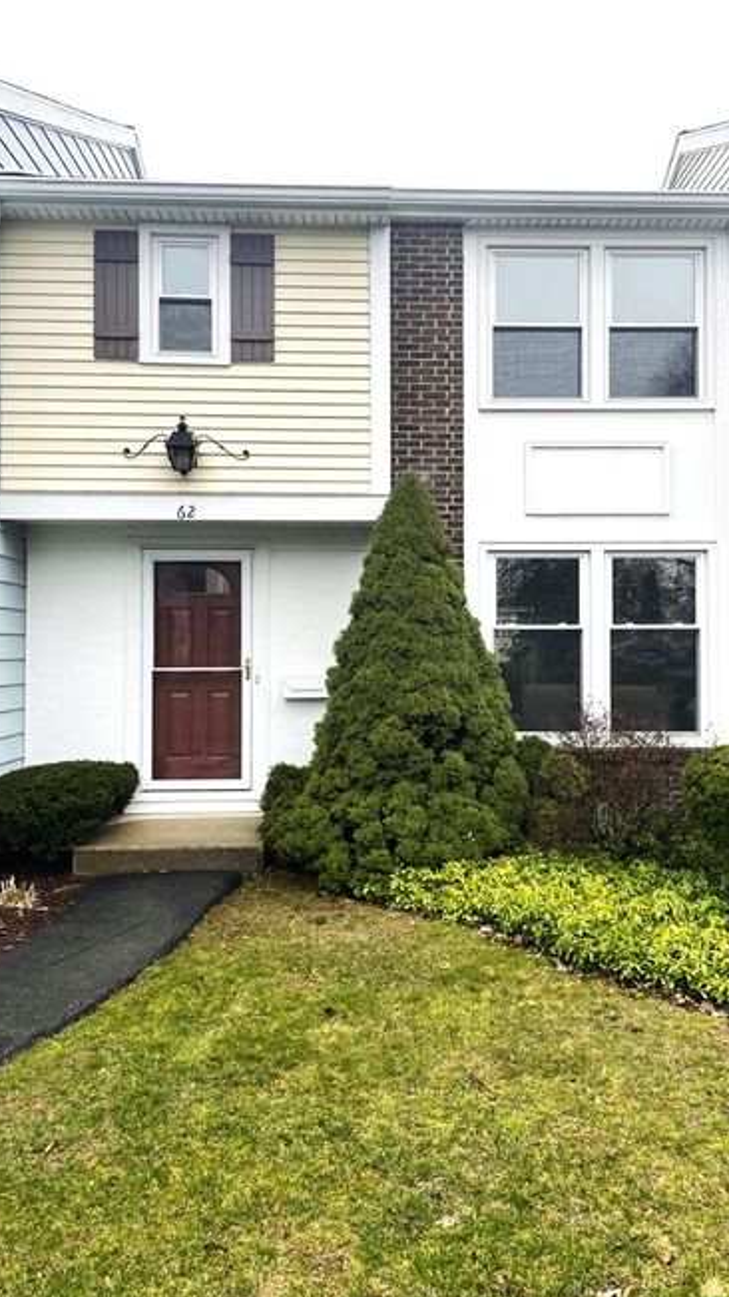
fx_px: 997
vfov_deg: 66.1
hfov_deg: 40.1
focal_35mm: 29
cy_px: 644
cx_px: 402
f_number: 1.6
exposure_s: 1/145
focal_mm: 4.2
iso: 32
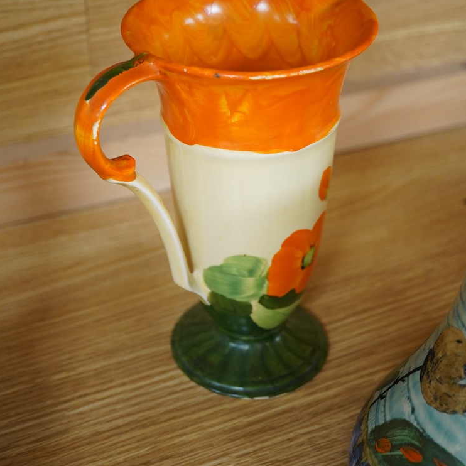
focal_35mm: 58
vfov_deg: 29.4
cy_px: 157
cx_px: 234
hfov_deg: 29.6
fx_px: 883
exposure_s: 1/100
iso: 2500
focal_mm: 30
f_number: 5
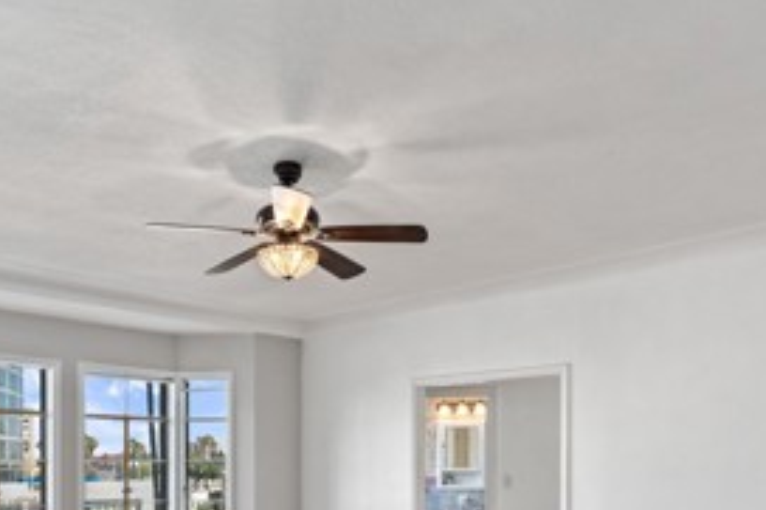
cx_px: 327
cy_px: 486
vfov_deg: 36.6
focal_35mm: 33
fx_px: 702
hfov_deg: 57.0
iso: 400
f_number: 7.1
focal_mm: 14
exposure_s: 1/10
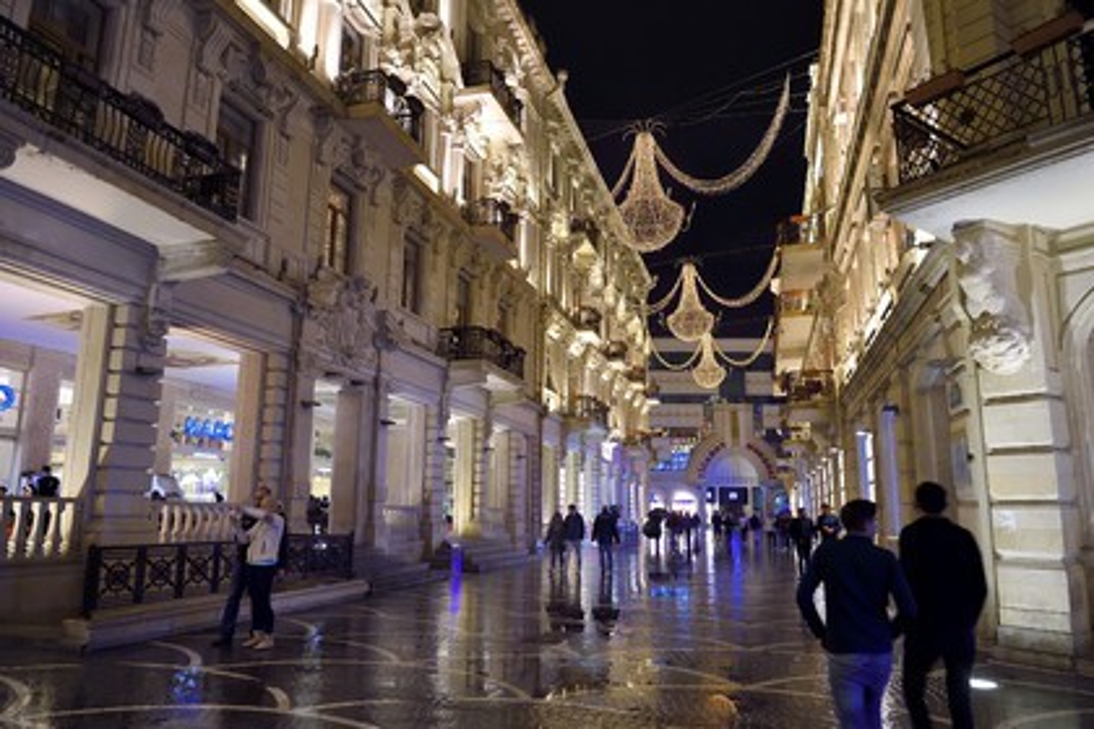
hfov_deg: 73.7
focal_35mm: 24
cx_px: 547
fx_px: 729
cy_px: 364
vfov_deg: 53.1
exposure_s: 1/25
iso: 1600
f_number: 5
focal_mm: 24
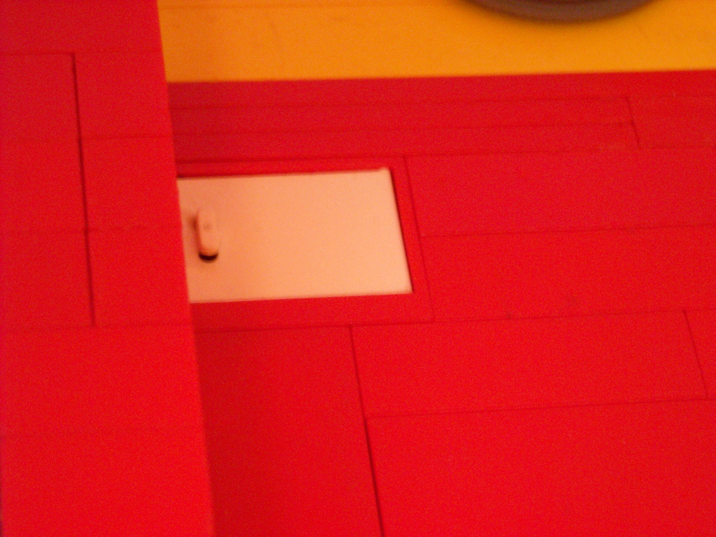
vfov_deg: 14.1
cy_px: 268
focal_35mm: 105
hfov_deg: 18.7
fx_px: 2172
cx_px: 358
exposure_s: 1/3
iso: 800
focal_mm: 17.1
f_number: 4.7
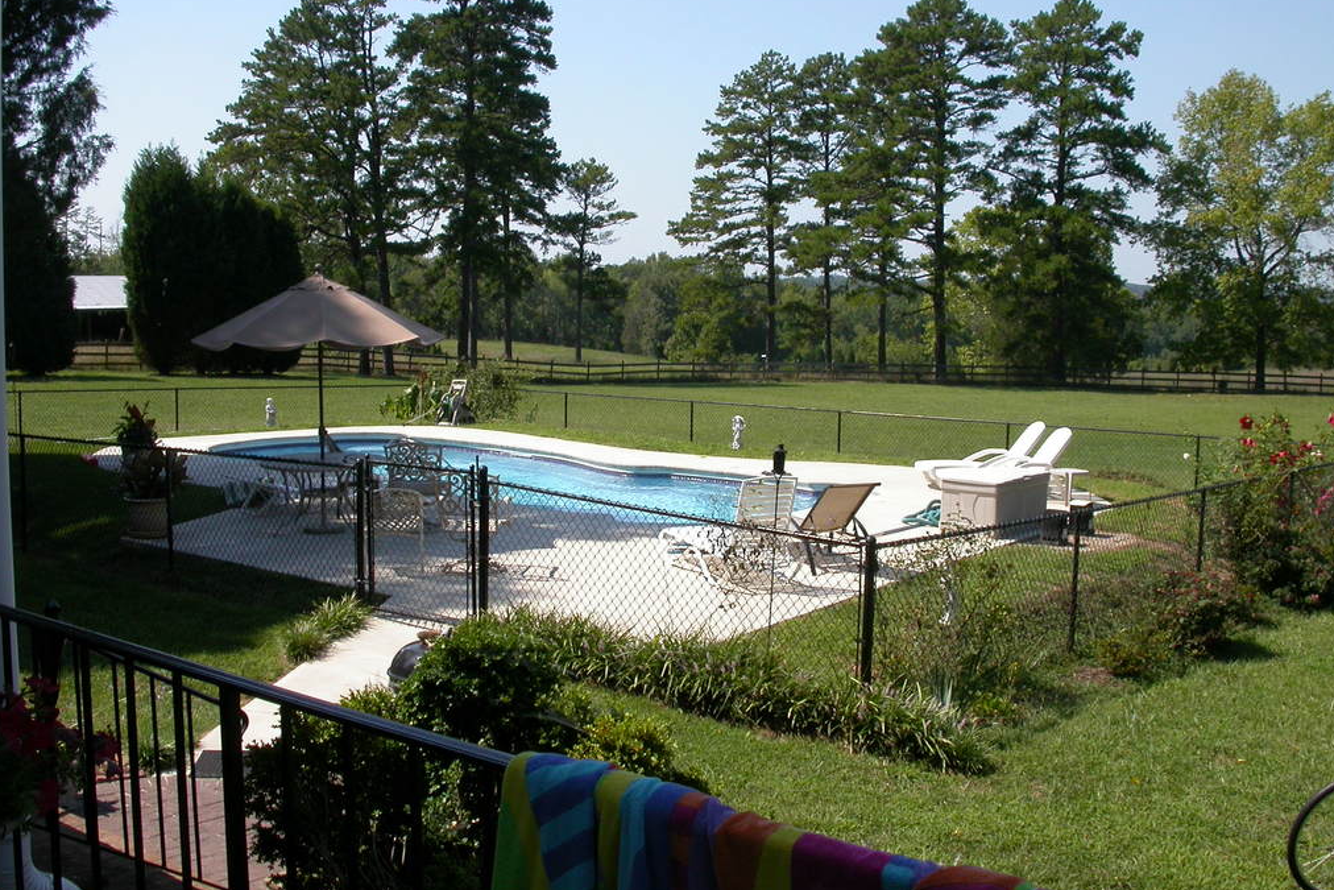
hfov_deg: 48.5
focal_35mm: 40
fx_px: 1482
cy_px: 413
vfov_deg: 33.4
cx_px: 667
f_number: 7.5
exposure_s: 1/310
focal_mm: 7.85
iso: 100
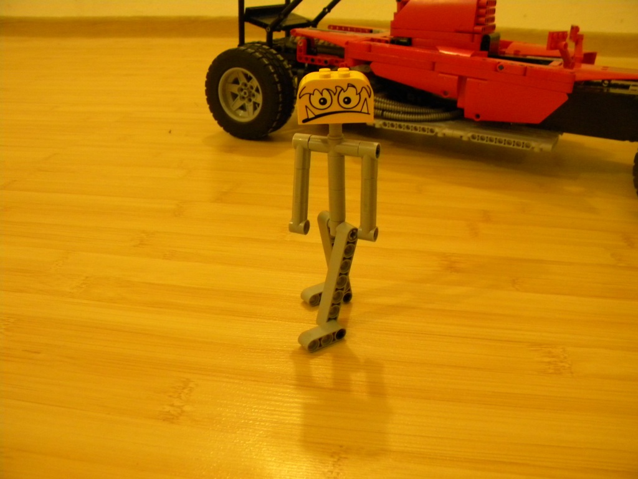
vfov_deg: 49.7
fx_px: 516
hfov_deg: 63.4
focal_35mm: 28
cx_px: 319
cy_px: 240
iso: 400
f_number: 3.5
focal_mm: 5
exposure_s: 1/34
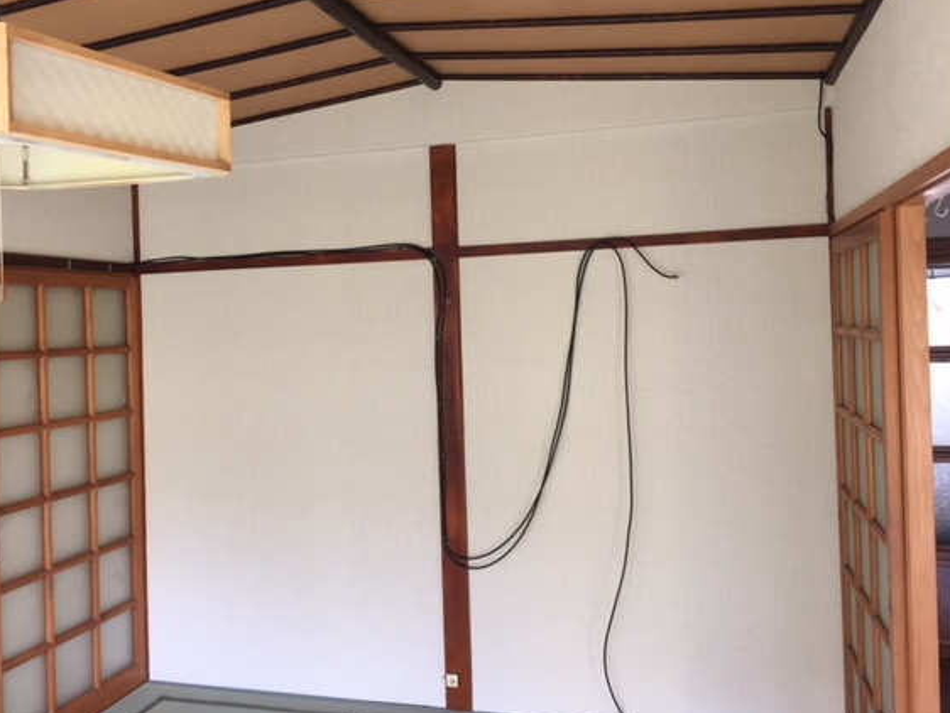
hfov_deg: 55.2
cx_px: 423
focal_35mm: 33
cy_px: 318
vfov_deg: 42.9
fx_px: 906
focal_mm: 4.15
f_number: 2.2
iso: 64
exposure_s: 1/30
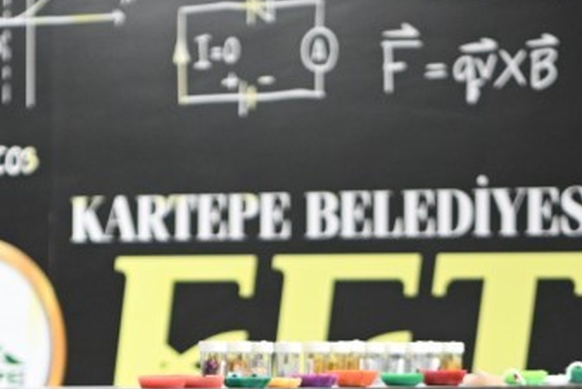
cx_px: 359
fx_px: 3590
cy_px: 615
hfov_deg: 9.3
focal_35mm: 222
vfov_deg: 6.1
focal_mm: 65
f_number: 2.8
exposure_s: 1/125
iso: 2500
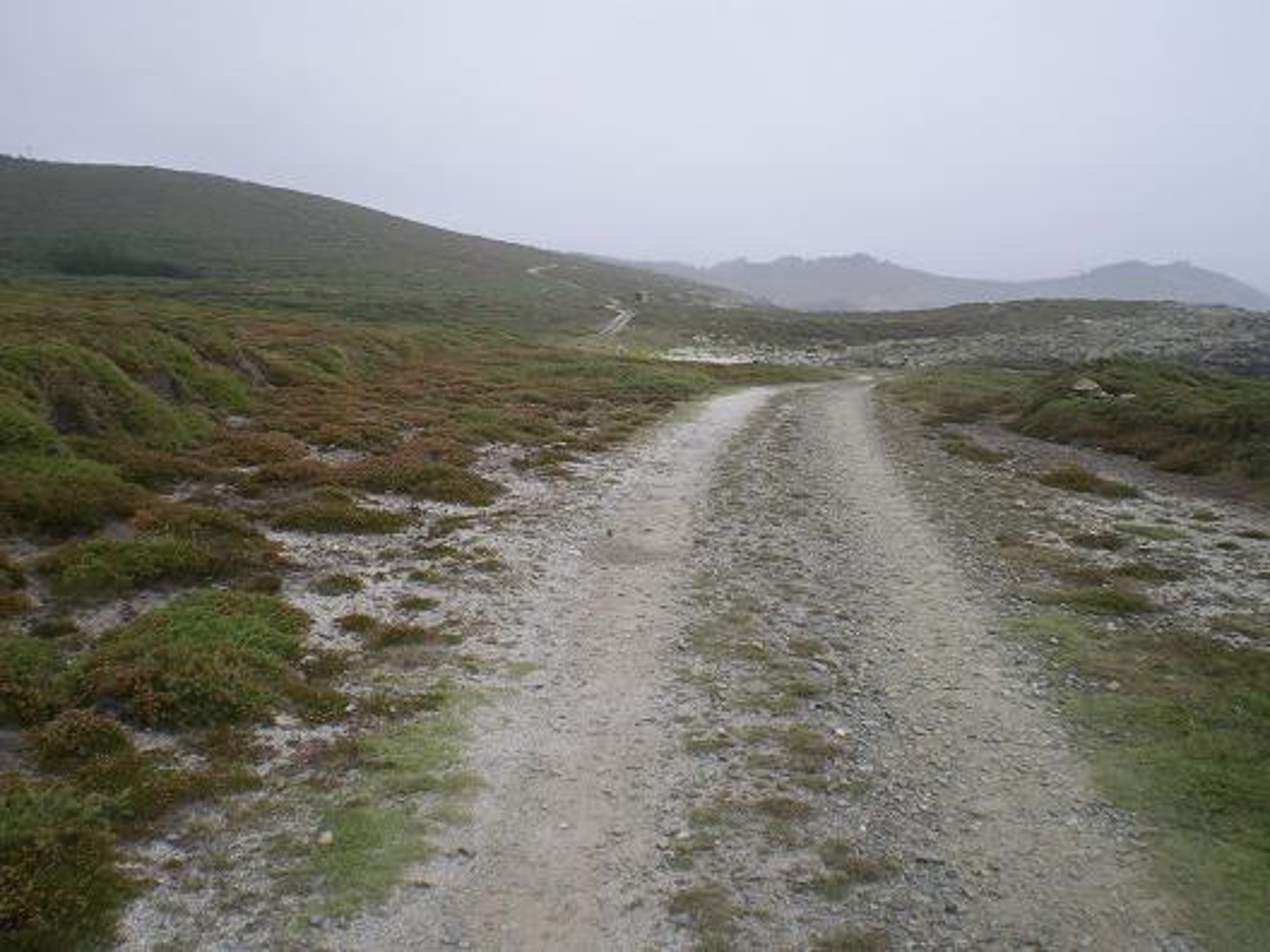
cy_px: 476
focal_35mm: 38
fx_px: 1394
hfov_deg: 49.0
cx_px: 635
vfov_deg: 37.7
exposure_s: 1/200
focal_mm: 6.3
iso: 64
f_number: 4.6
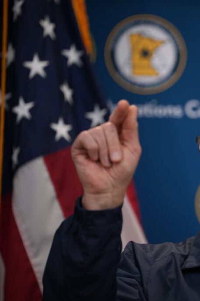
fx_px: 2508
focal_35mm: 301
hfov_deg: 4.6
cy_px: 150
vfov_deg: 6.8
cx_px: 214
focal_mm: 200
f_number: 2.8
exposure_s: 1/640
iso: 1600
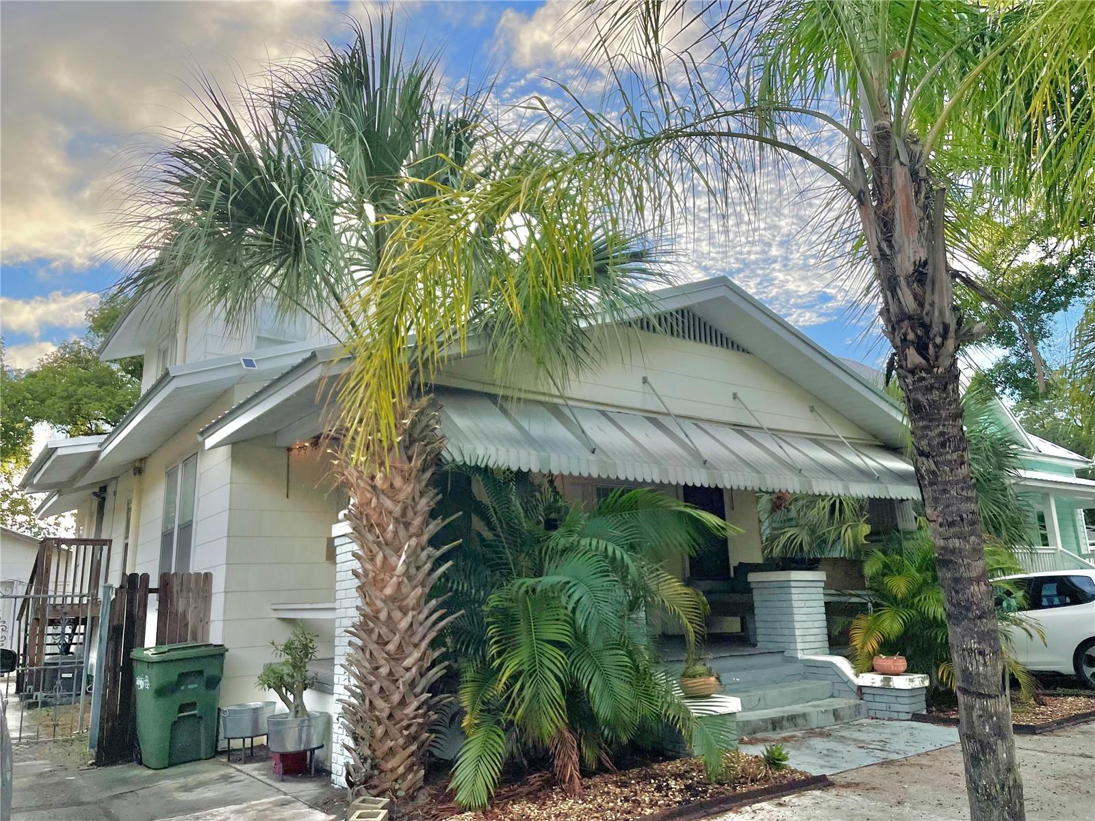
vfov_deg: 53.1
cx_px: 548
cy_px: 410
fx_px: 822
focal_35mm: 26
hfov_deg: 67.3
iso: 32
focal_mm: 4.2
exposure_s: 1/2174
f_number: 1.6
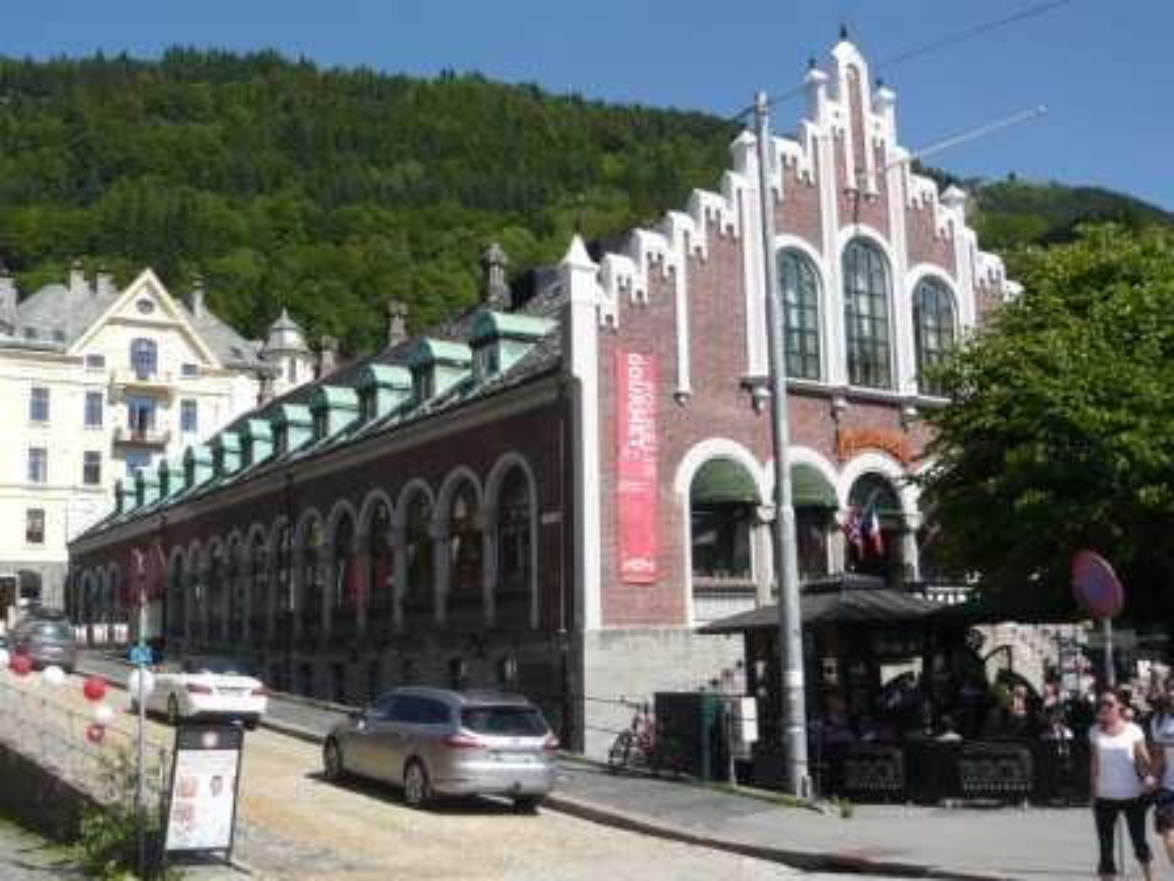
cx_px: 587
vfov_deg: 36.0
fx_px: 1357
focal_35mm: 40
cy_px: 440
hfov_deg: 46.8
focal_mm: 6.6
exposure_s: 1/160
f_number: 9
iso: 100
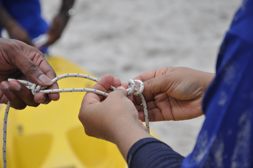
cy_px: 84
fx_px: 1106
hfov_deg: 13.1
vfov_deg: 8.7
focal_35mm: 158
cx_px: 126
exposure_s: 1/1000
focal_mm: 105
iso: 320
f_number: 8
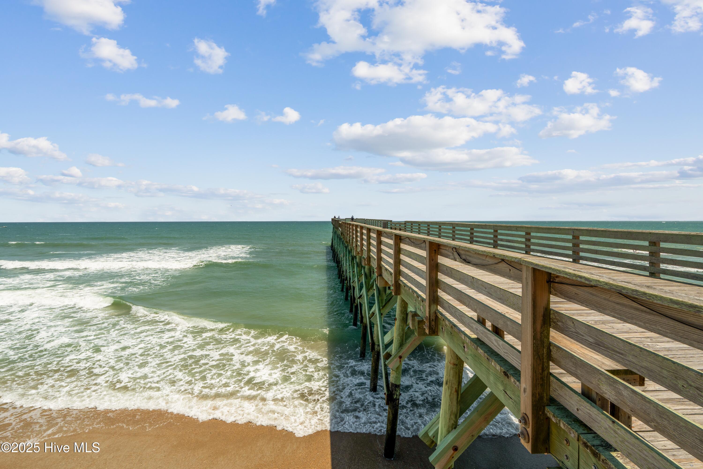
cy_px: 234
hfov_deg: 95.0
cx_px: 352
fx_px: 322
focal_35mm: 16
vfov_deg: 72.1
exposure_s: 1/125
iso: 100
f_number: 11
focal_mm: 16.5
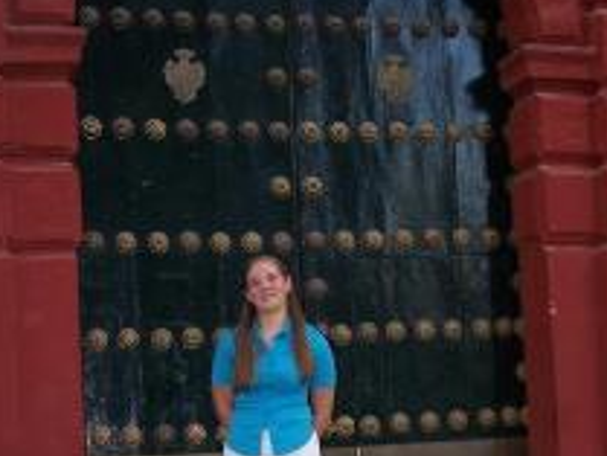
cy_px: 379
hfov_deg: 27.4
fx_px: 1246
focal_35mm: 71
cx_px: 338
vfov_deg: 20.5
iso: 80
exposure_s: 1/60
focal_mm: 6.7
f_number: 2.8
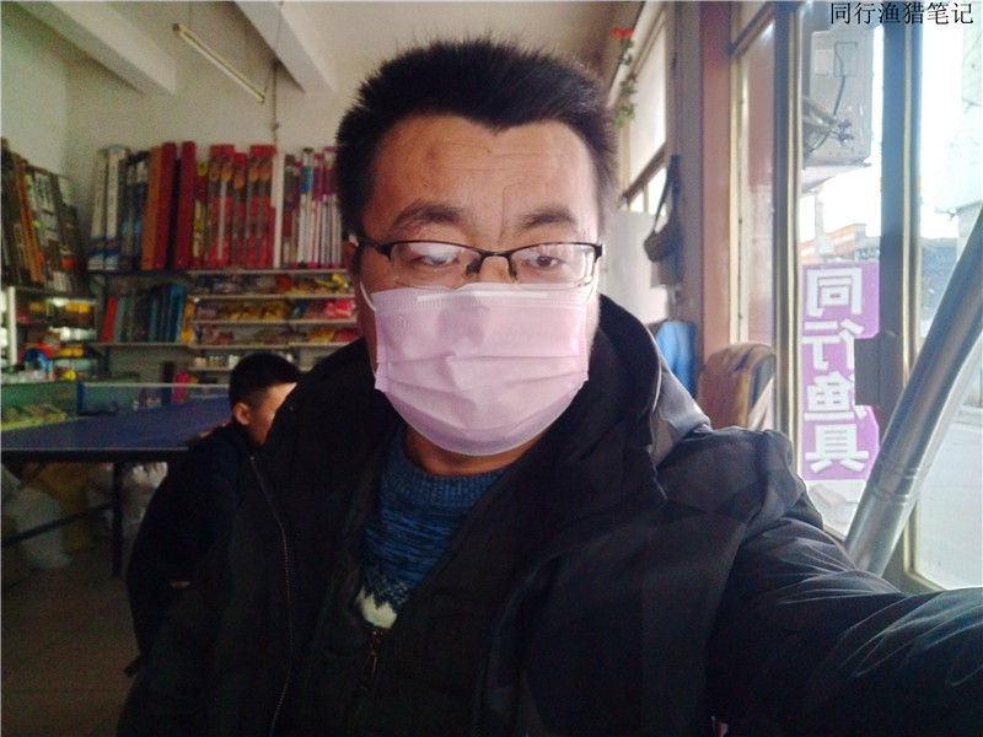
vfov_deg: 48.2
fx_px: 824
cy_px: 368
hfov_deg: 61.7
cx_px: 492
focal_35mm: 29
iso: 455
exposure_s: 1/33.3
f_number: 2
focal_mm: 3.87
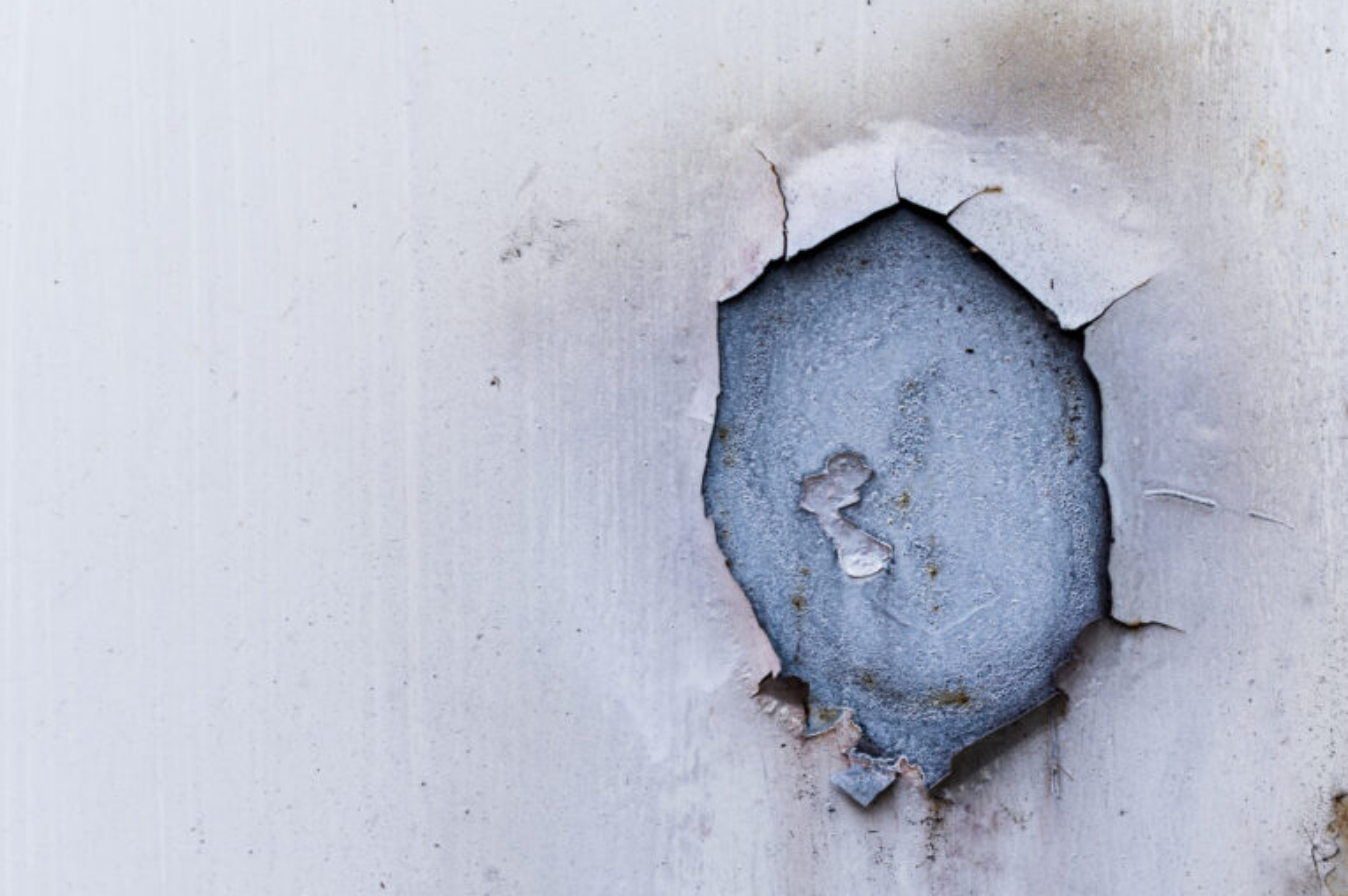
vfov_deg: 20.3
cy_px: 509
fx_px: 2507
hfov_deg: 30.0
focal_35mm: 67
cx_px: 859
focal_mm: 50
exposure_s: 1/80
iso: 400
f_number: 2.8
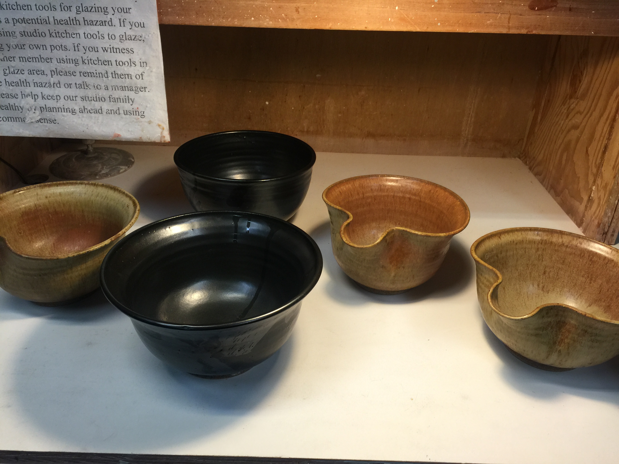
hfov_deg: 61.7
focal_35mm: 29
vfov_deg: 48.2
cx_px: 310
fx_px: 519
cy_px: 232
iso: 50
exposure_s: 1/30
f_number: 2.2
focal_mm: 4.15
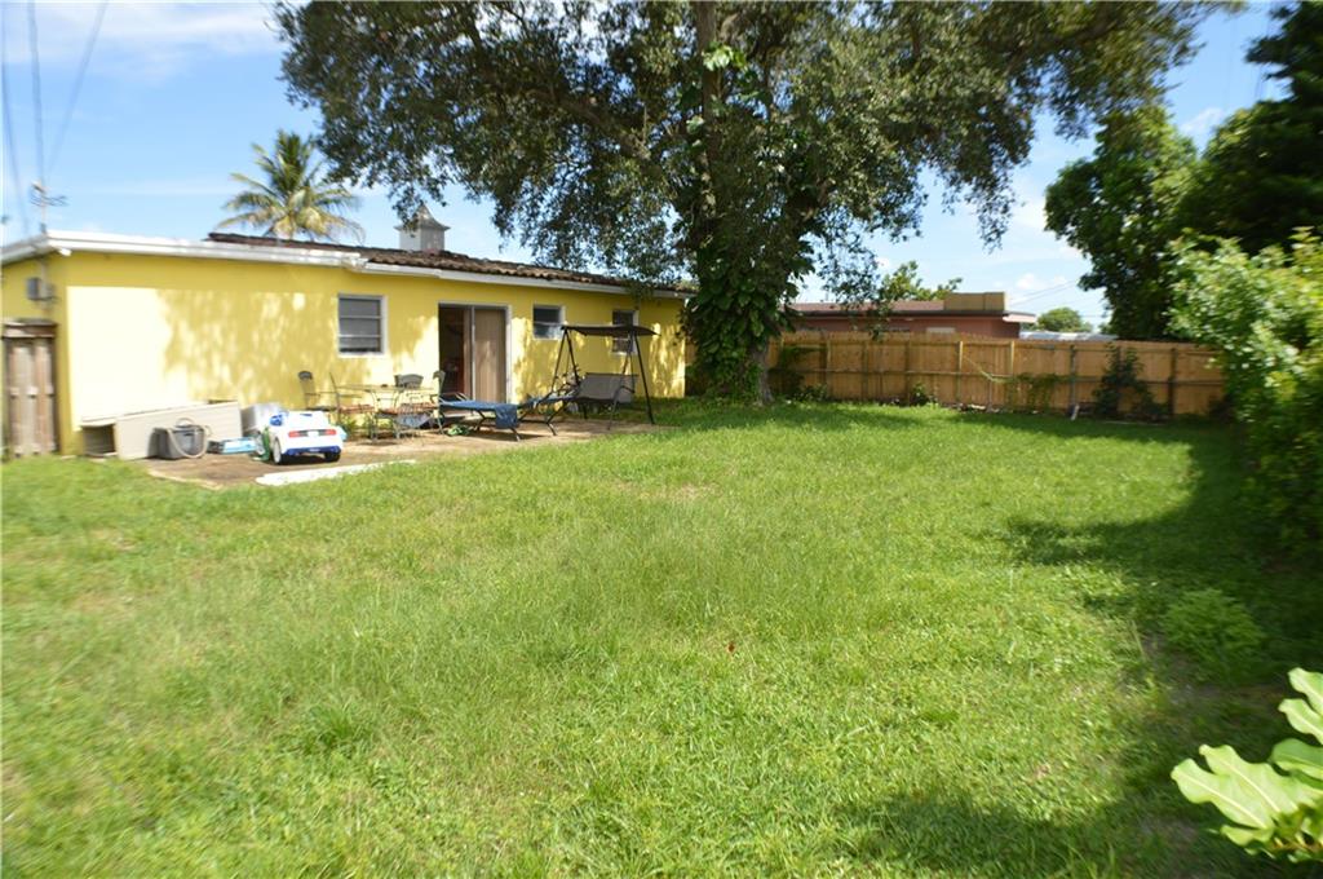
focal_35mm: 30
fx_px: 1101
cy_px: 440
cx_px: 662
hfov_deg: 62.0
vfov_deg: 43.5
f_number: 7.1
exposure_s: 1/200
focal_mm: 20
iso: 100
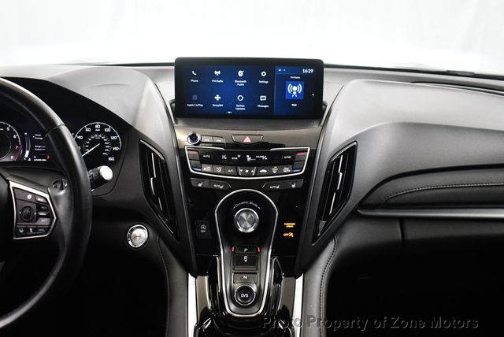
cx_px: 252
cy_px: 168
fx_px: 504
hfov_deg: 53.1
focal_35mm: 36
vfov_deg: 36.9
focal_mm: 18
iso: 3200
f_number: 3.5
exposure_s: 1/100
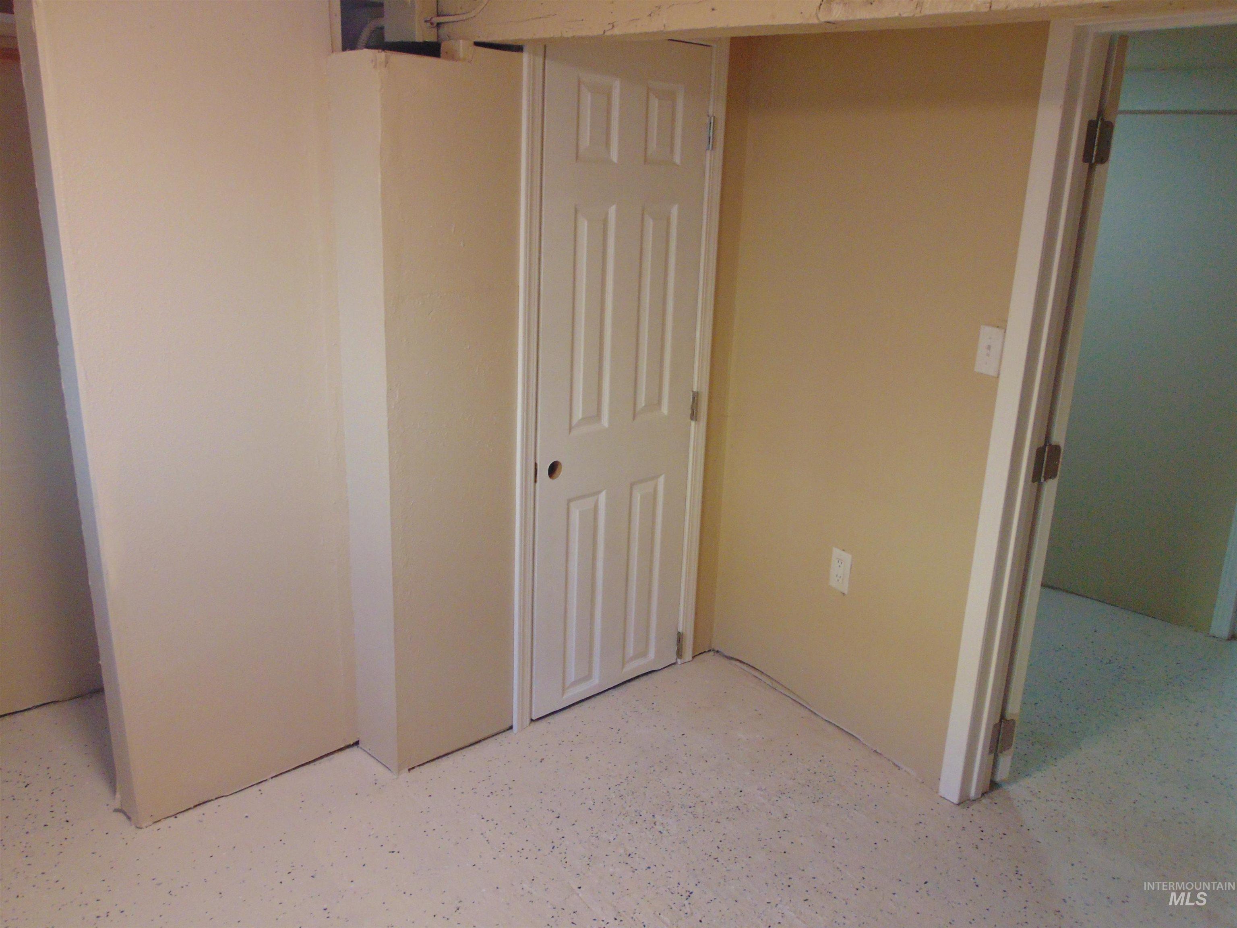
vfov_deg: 46.8
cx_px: 618
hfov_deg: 60.0
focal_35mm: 30
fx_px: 1072
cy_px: 464
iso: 250
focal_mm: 5.4
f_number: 3.1
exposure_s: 1/30
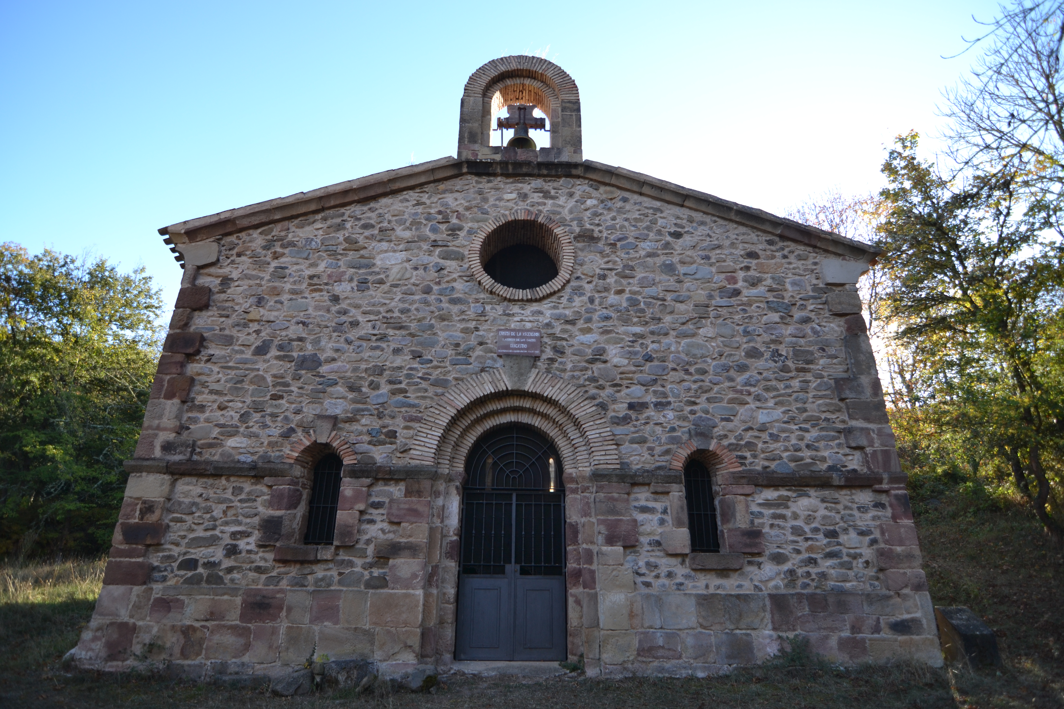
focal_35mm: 16
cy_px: 354
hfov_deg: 95.0
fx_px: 488
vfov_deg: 72.1
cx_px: 532
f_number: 2.8
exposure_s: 1/250
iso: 100
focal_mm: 11
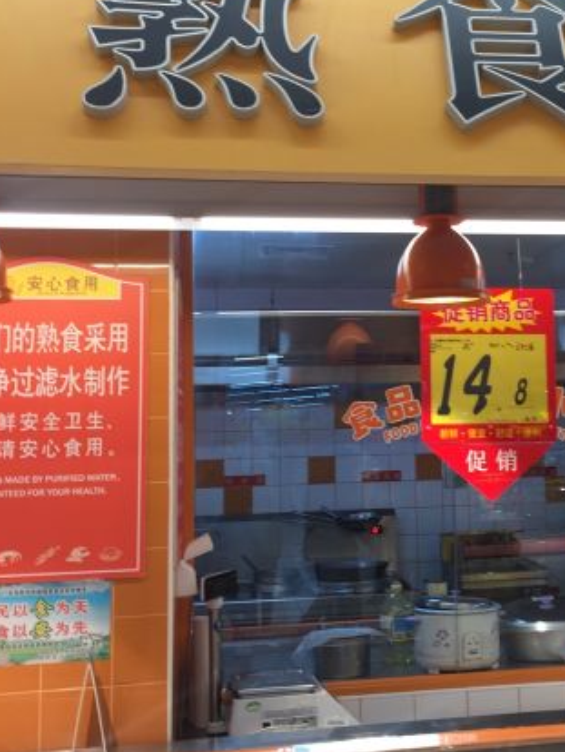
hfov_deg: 29.0
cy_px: 351
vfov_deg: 38.9
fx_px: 1065
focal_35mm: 49
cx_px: 455
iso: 32
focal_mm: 4.15
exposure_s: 1/50
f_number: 2.2
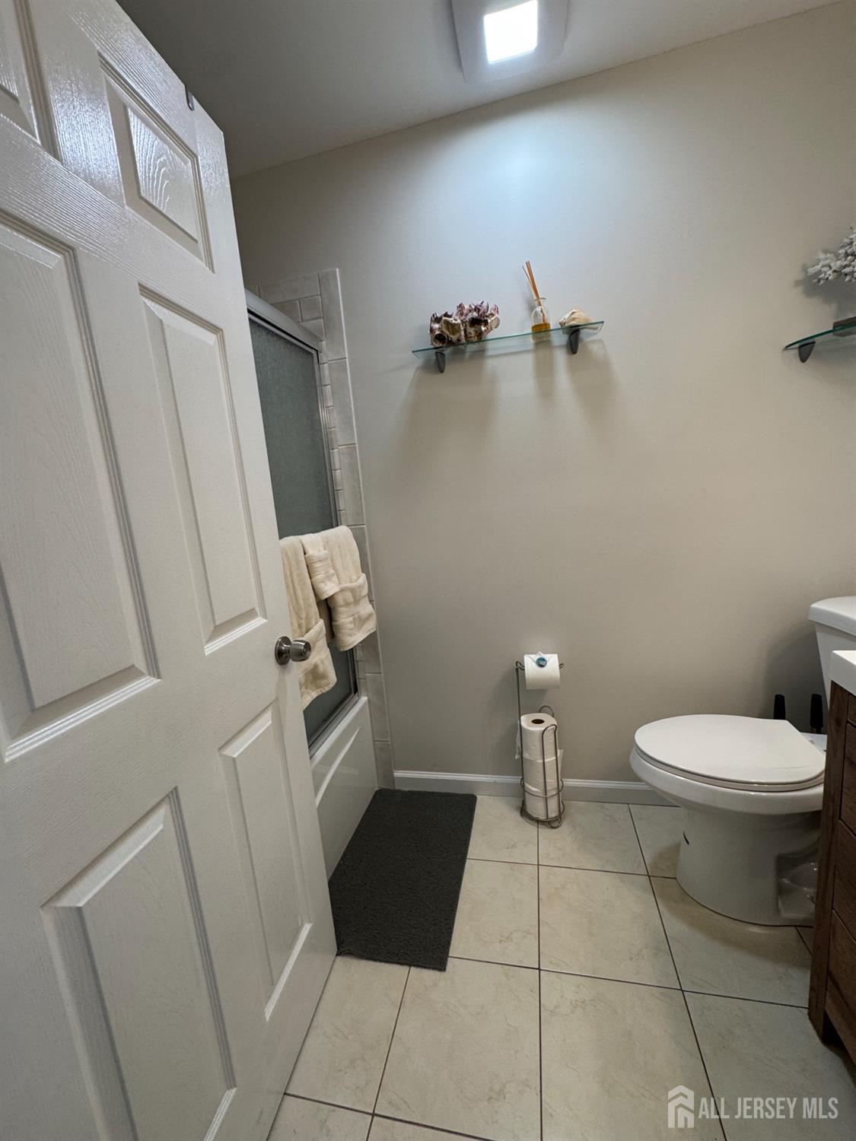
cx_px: 428
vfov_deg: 102.1
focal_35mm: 14
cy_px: 570
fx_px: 462
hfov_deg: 85.7
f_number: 2.2
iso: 160
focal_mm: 2.22
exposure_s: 1/120
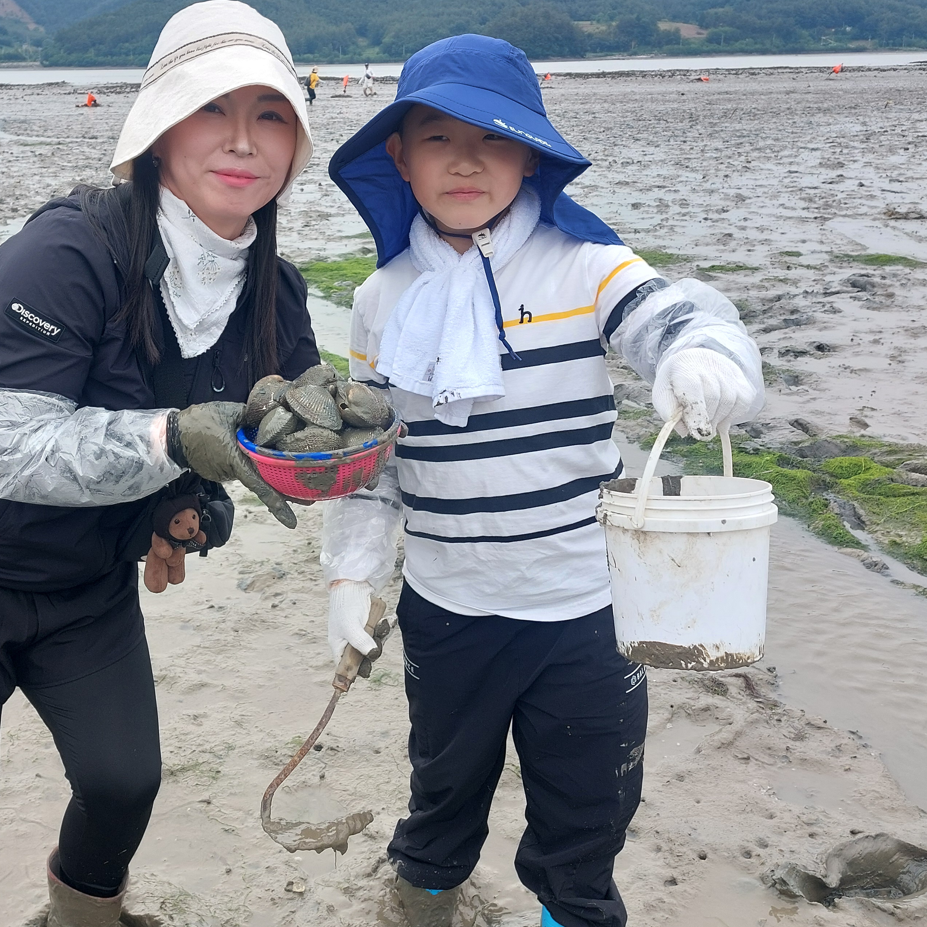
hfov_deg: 41.4
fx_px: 1212
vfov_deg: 41.8
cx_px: 323
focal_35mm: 40
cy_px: 443
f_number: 1.8
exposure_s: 1/511
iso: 25
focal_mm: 5.23
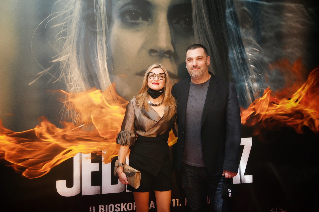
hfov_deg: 50.7
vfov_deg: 35.1
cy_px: 106
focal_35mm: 38
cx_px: 160
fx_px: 337
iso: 1000
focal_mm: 38
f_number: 6.3
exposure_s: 1/250
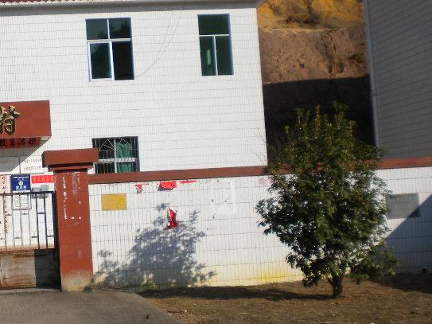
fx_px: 823
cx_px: 53
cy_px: 153
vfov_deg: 22.2
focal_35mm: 66
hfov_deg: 28.4
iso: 80
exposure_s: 1/1000
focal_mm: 6.3
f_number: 4.6
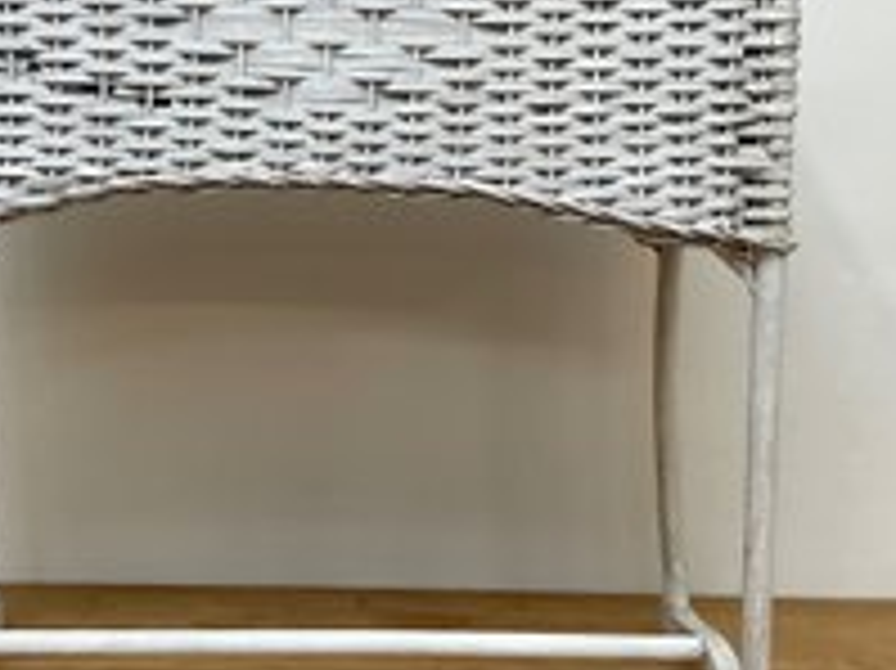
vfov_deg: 29.1
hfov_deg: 37.9
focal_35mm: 50
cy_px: 299
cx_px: 313
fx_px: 1293
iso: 50
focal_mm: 3
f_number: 1.8
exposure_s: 1/120
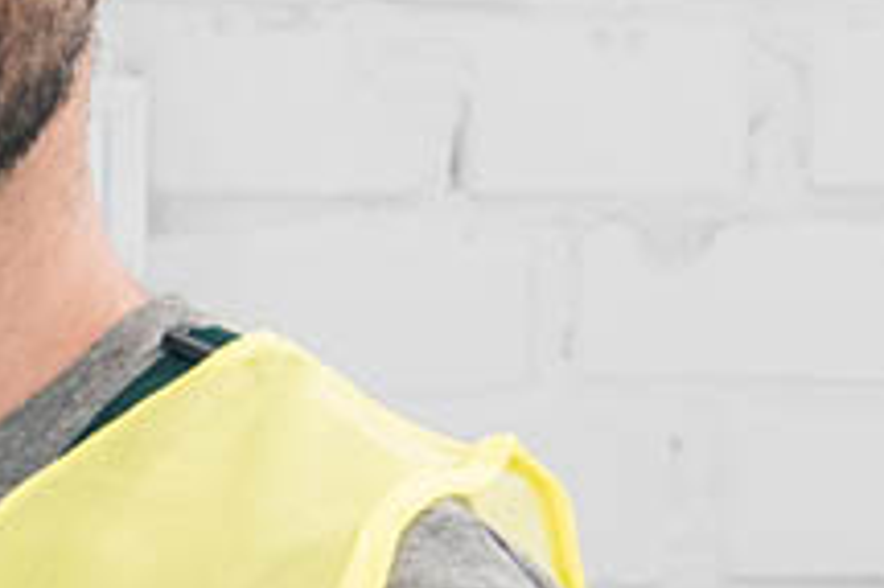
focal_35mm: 246
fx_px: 6036
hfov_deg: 7.9
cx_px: -1028
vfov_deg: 5.6
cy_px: 664
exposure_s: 1/200
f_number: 5.6
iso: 100
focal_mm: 44
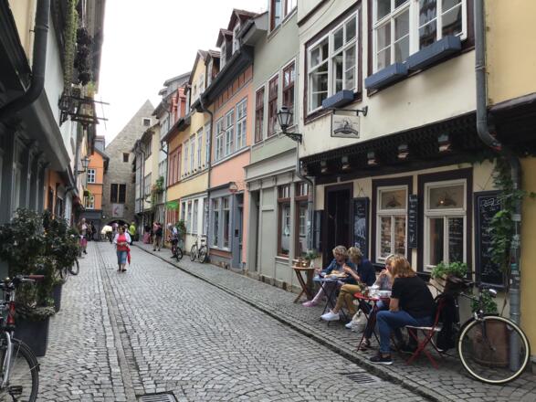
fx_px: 480
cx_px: 268
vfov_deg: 45.4
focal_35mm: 31
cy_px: 201
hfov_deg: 58.4
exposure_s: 1/265
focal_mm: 3.3
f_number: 2.4
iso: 25
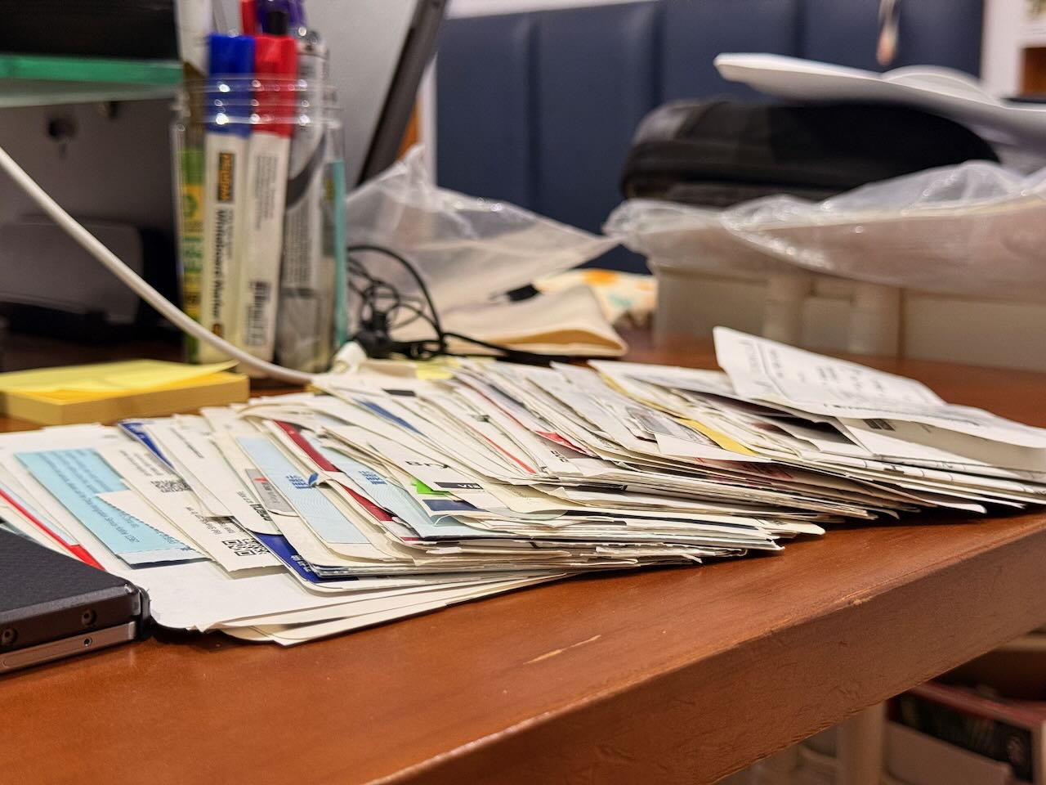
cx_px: 523
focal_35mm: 48
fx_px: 1450
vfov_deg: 30.3
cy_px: 392
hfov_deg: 39.7
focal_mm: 6.76
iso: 200
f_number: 1.78
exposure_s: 1/50
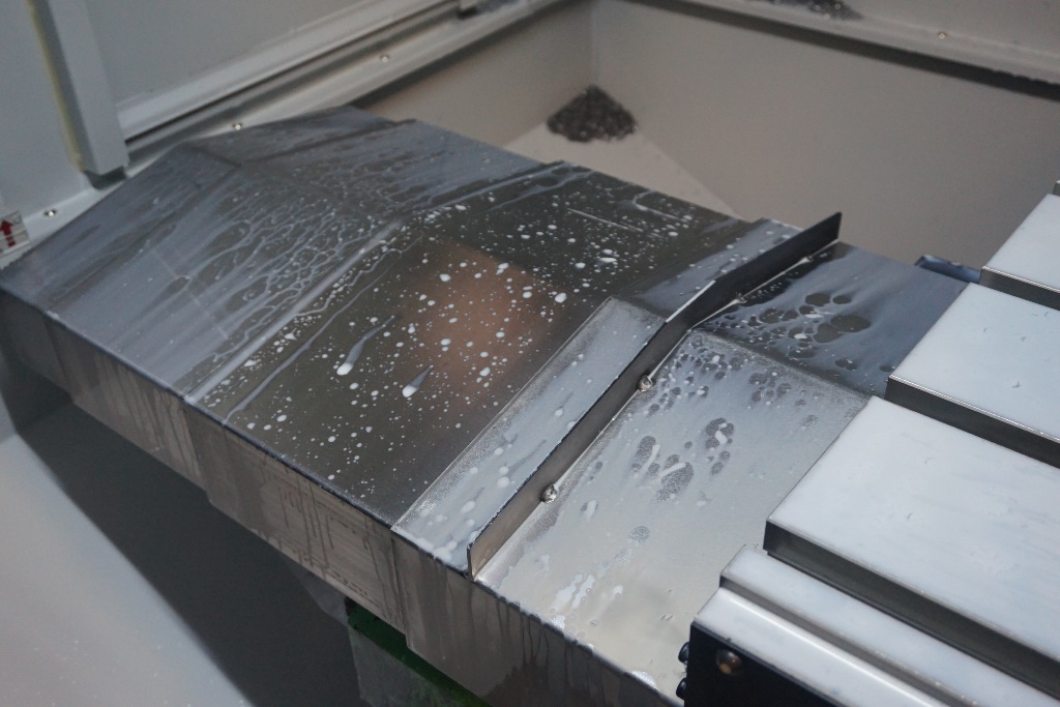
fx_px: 1104
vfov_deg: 35.5
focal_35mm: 38
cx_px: 530
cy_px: 354
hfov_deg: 51.3
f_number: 4.5
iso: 1600
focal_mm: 25
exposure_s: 1/160
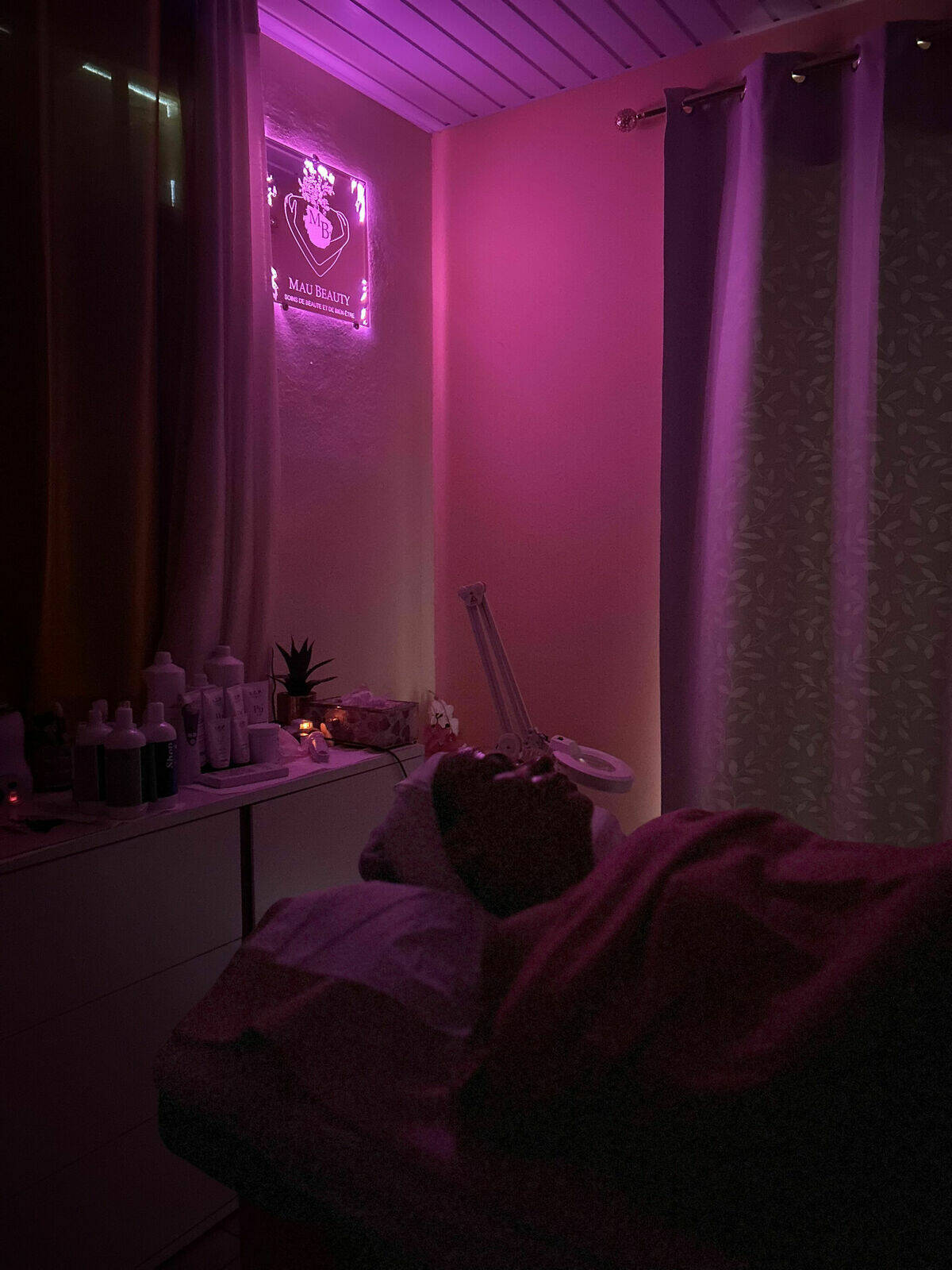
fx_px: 953
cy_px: 635
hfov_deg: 53.1
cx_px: 476
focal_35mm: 26
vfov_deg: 67.3
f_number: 1.5
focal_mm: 5.7
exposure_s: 1/15
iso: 4000
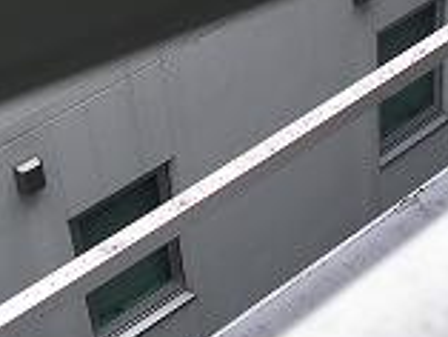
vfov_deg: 16.3
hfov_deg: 21.7
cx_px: 154
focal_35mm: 90
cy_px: 59
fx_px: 1166
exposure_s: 1/60
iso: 80
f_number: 3.5
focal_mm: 7.8
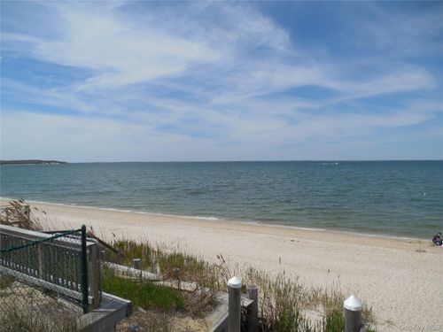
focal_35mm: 25
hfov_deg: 69.4
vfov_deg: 54.9
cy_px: 166
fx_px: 320
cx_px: 222
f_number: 6.6
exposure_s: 1/800
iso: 125
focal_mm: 4.5
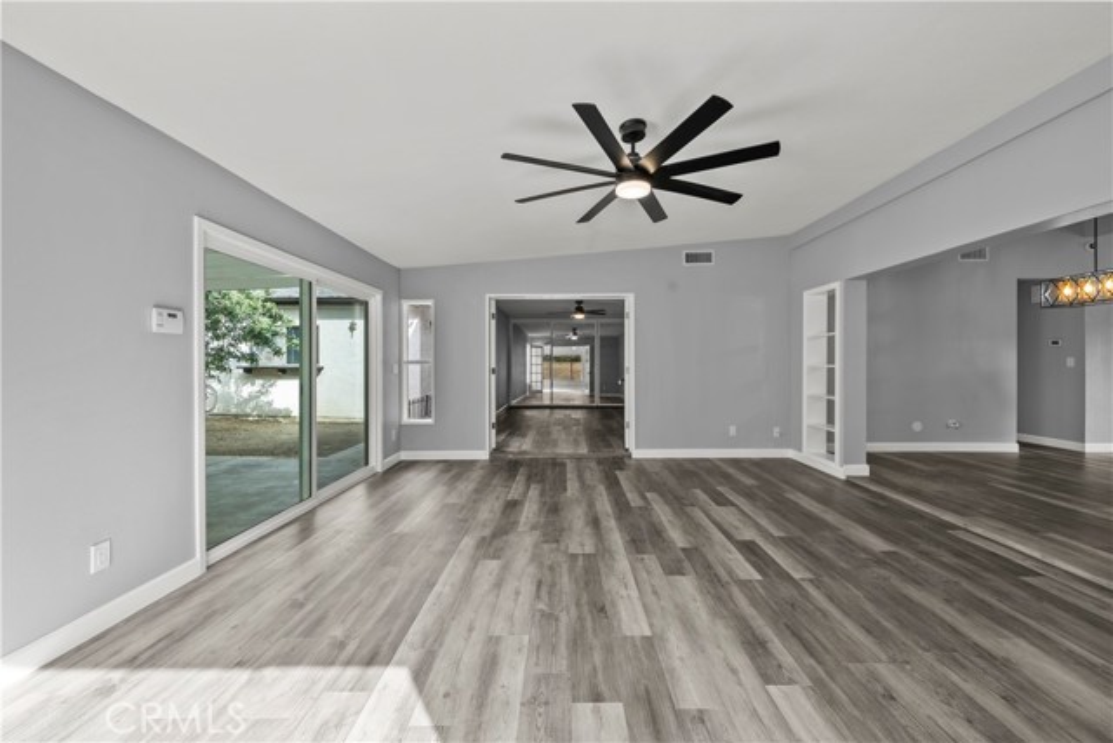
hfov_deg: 108.3
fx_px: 402
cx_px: 556
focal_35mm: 13
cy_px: 372
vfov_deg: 85.5
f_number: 9
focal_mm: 13
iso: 100
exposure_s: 1/5
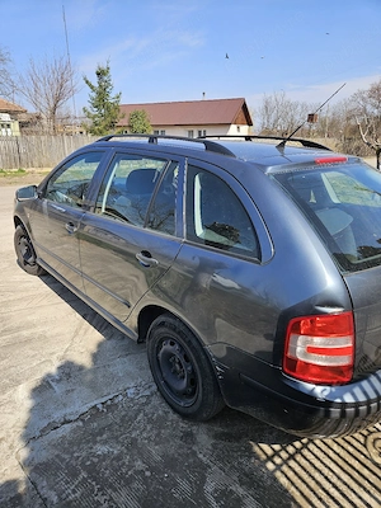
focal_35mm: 23
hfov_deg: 58.9
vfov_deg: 73.9
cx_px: 190
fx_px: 338
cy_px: 254
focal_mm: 5.4
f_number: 1.8
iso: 25
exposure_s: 1/1250
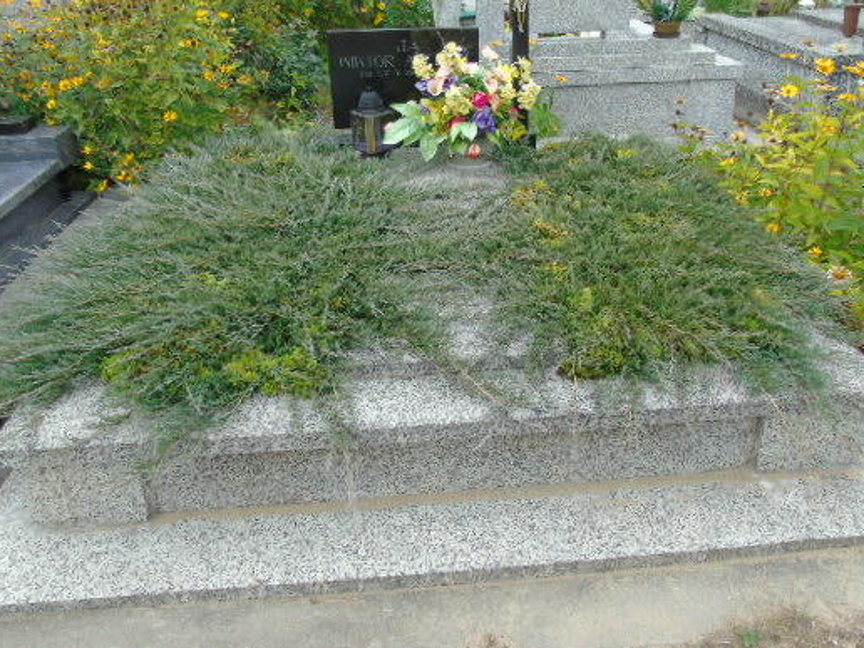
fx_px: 774
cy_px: 270
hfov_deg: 58.3
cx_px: 472
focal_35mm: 31
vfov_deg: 45.3
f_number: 3.4
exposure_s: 1/100
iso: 80
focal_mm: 4.4
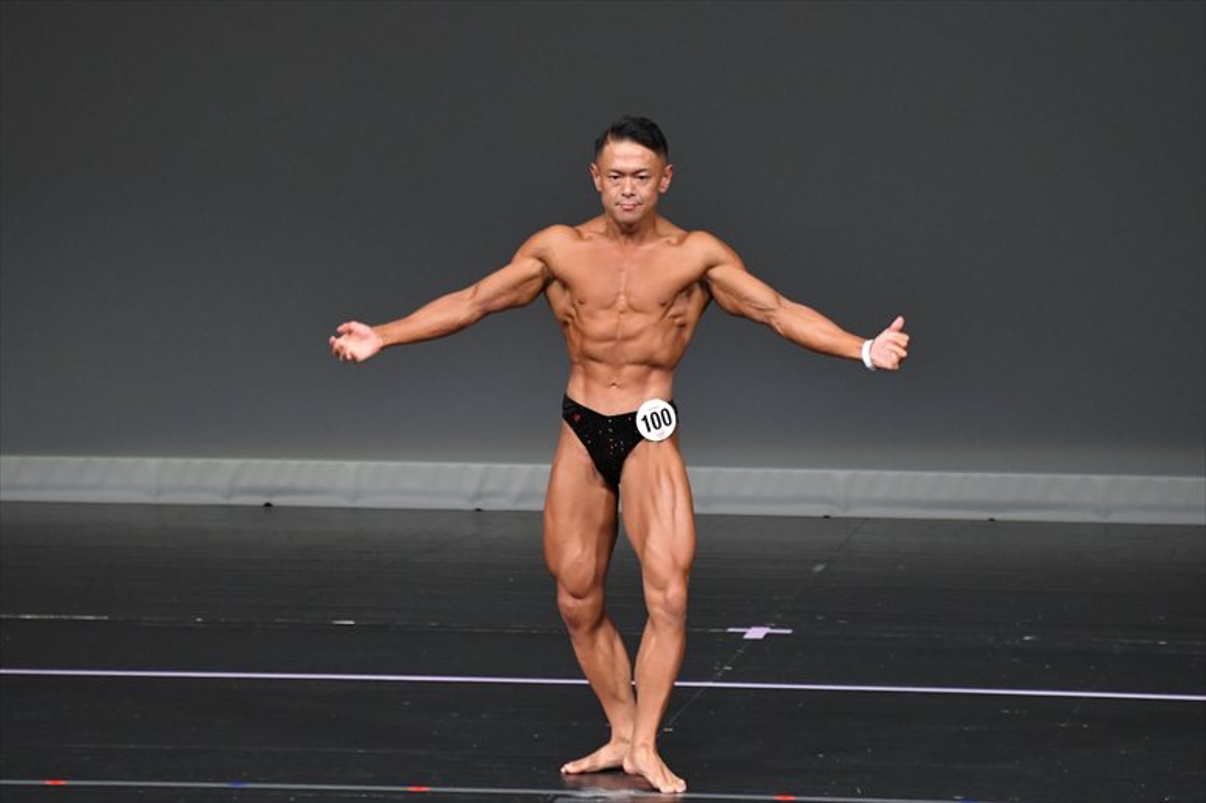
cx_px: 603
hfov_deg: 5.5
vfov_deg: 3.7
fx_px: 12557
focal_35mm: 375
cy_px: 402
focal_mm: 250
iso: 4000
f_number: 5.6
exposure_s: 1/400
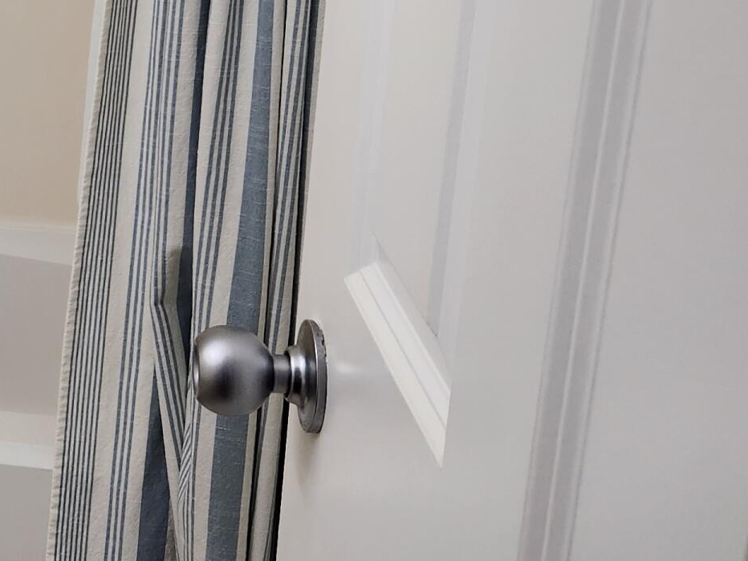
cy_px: 82
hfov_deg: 21.8
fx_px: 1599
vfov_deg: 19.6
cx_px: -379
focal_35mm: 74
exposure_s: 1/120
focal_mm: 5.4
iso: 125
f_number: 1.8
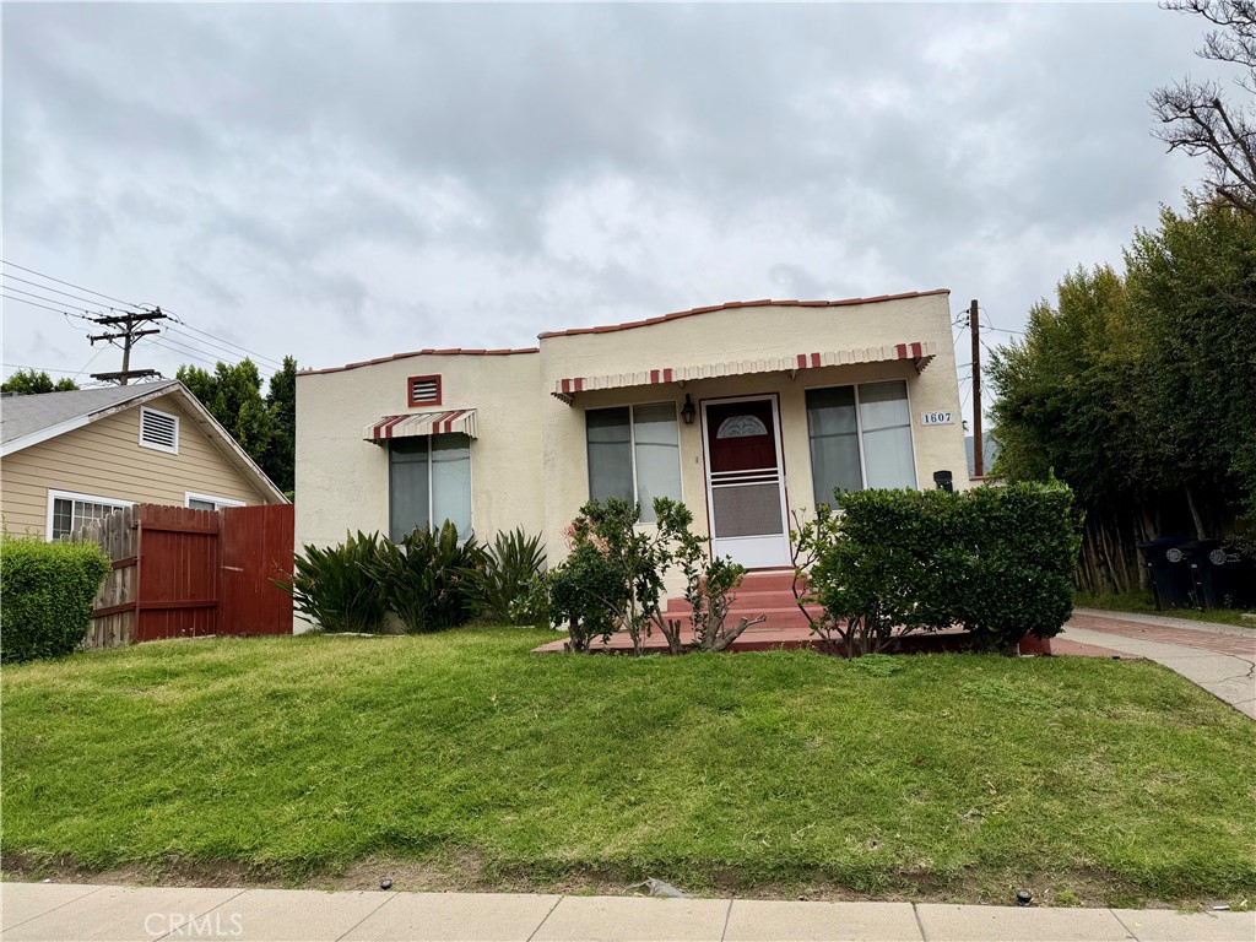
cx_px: 628
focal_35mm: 24
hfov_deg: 71.6
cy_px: 471
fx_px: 871
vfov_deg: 56.8
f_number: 1.78
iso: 80
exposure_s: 1/3279
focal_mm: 6.76
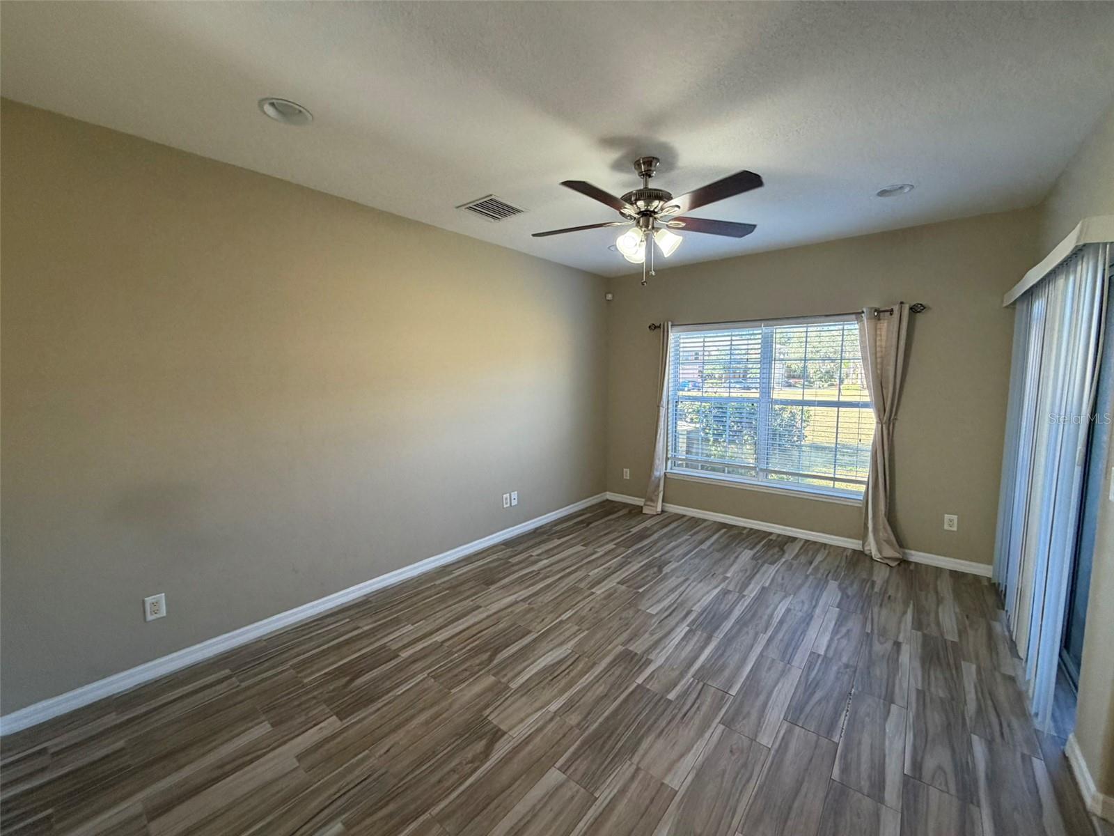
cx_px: 557
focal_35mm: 14
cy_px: 418
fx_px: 451
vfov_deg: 85.7
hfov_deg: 102.1
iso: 160
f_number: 2.2
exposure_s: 1/60
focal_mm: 2.22
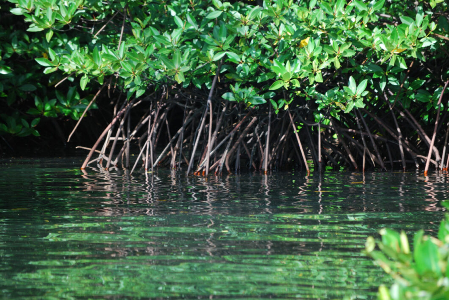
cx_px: 224
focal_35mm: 300
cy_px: 150
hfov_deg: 6.9
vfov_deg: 4.6
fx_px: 3747
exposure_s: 1/250
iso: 400
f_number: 5.6
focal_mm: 200
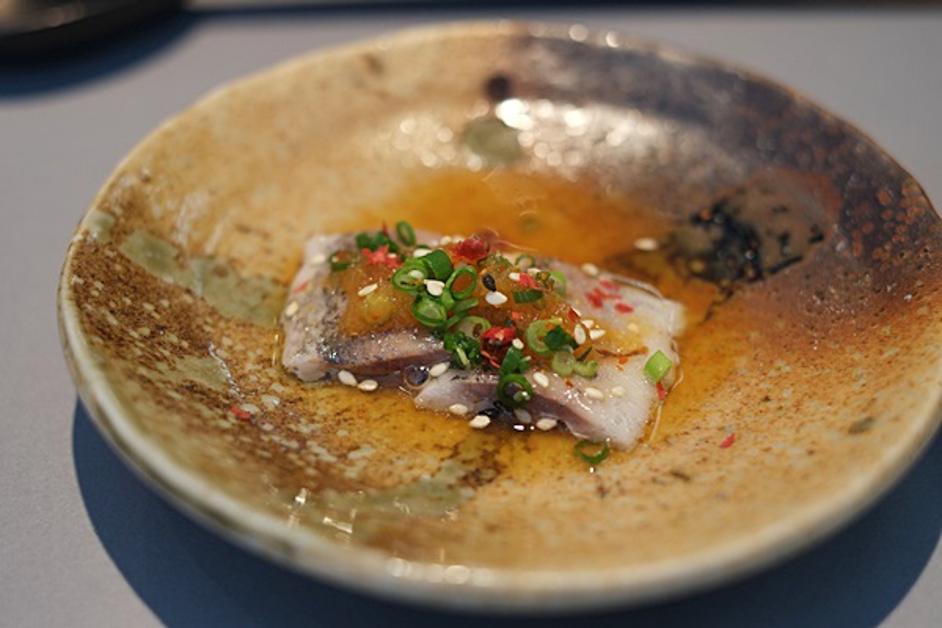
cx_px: 471
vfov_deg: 25.5
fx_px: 1387
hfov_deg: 37.5
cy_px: 314
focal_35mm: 53
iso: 640
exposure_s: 1/85
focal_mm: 35
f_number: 2.8
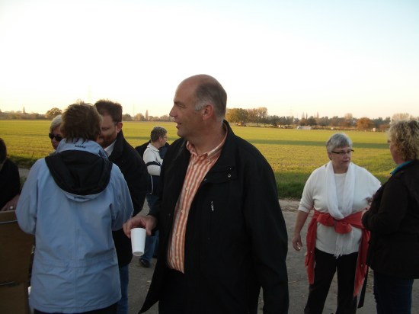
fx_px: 423
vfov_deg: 40.7
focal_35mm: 35
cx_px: 210
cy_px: 157
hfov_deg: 52.6
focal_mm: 5.8
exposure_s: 1/160
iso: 80
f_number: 2.6
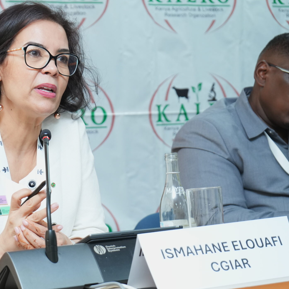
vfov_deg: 16.0
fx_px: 1030
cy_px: 158
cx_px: 30
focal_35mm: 109
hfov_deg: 15.8
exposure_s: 1/125
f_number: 5.6
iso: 2500
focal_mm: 70
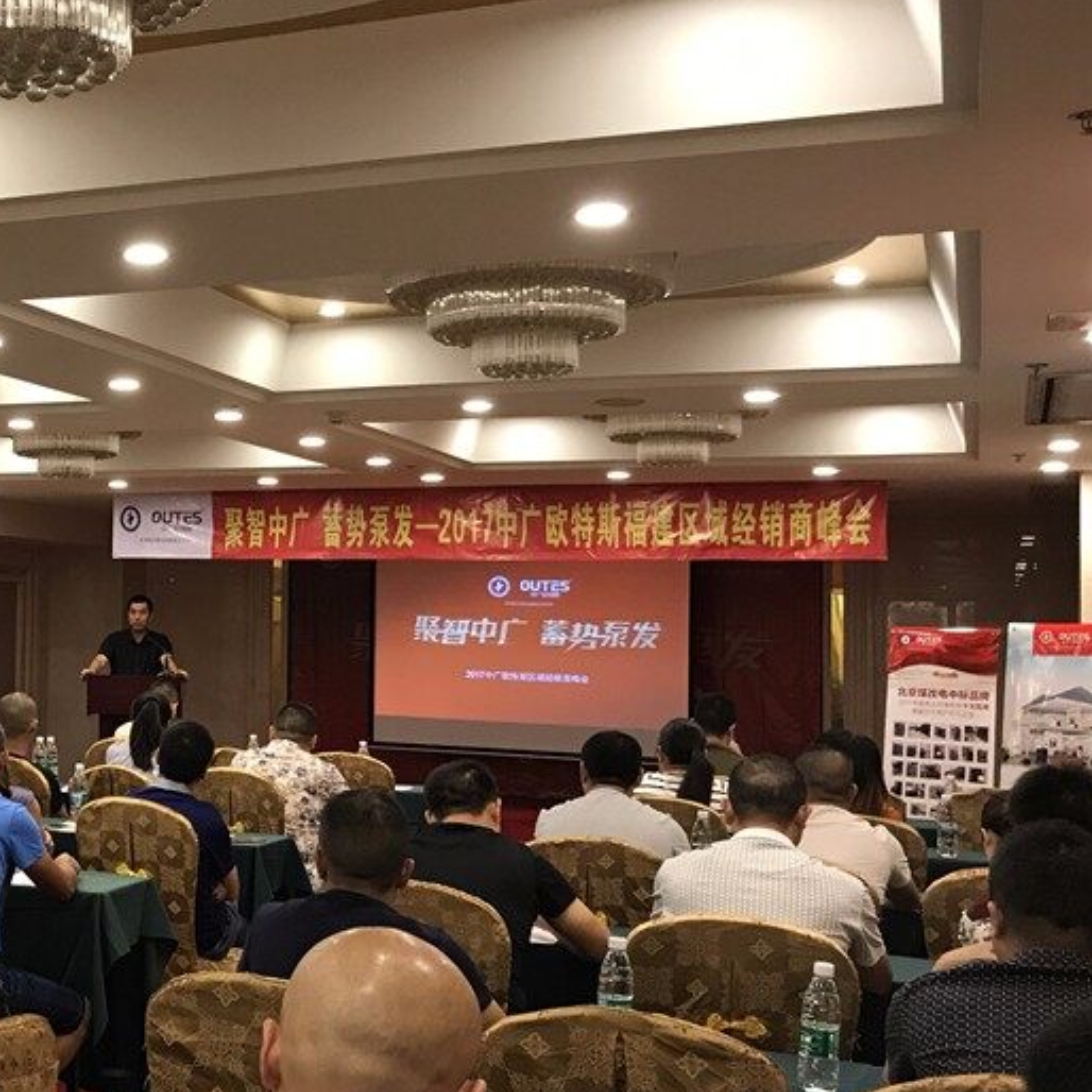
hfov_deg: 30.8
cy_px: 558
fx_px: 1820
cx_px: -21
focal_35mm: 51
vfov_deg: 33.4
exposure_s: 1/15
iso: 40
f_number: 1.8
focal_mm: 3.99
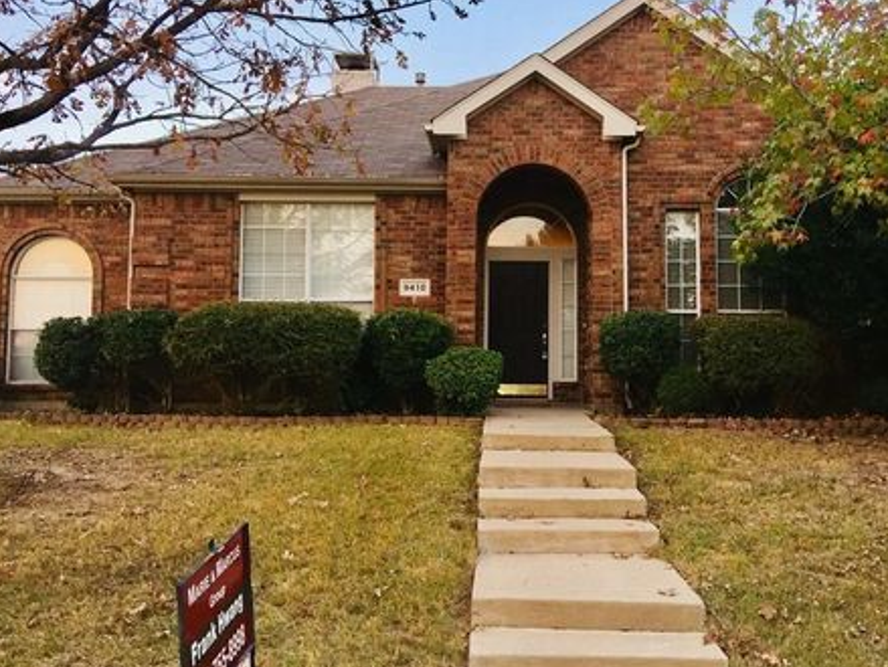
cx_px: 490
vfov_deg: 43.0
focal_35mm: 33
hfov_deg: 55.2
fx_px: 847
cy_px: 335
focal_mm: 4.15
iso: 50
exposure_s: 1/30
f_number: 2.2
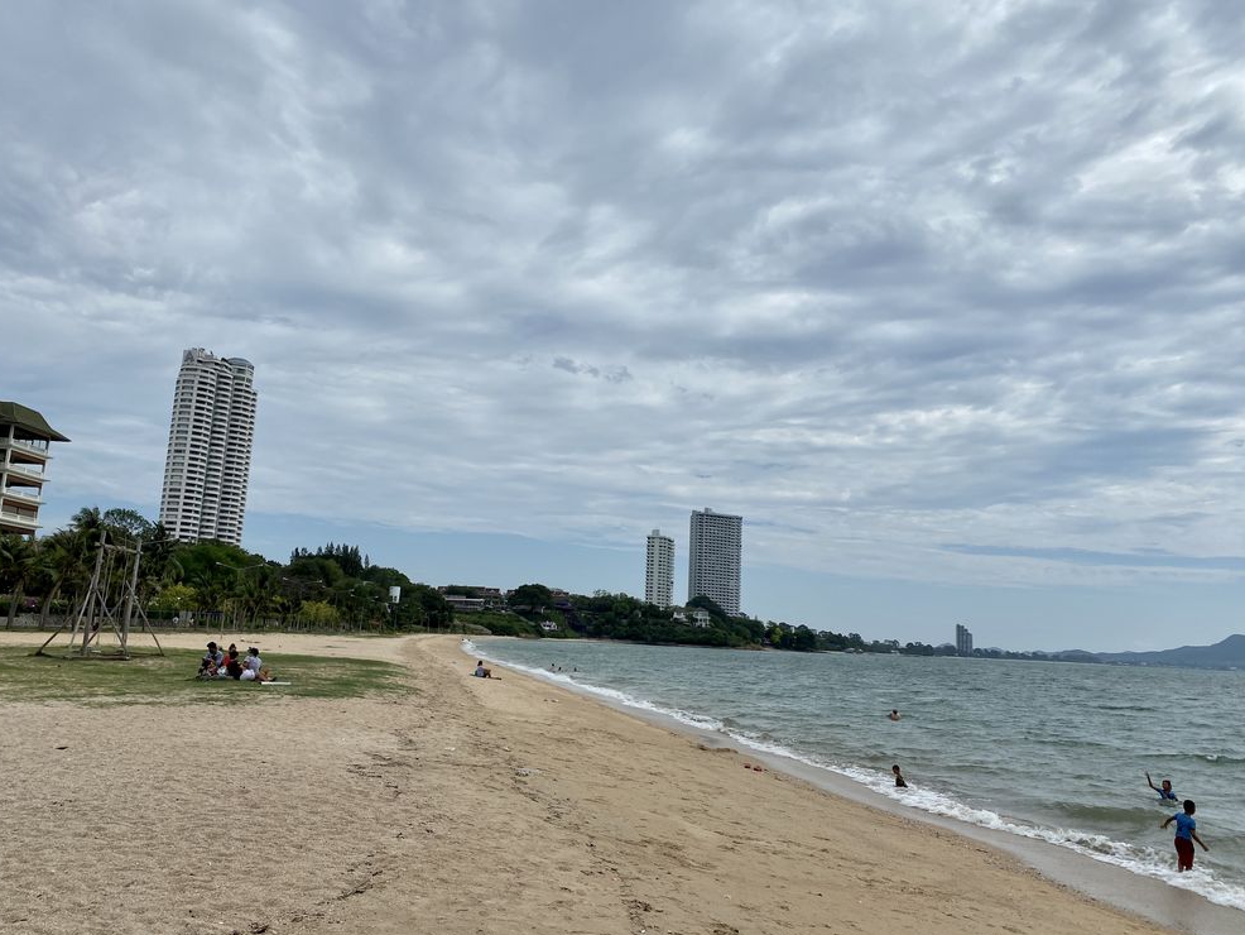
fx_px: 971
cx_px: 609
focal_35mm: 27
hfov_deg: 65.3
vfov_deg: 51.4
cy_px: 465
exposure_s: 1/6410
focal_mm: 4.25
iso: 32
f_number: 1.8
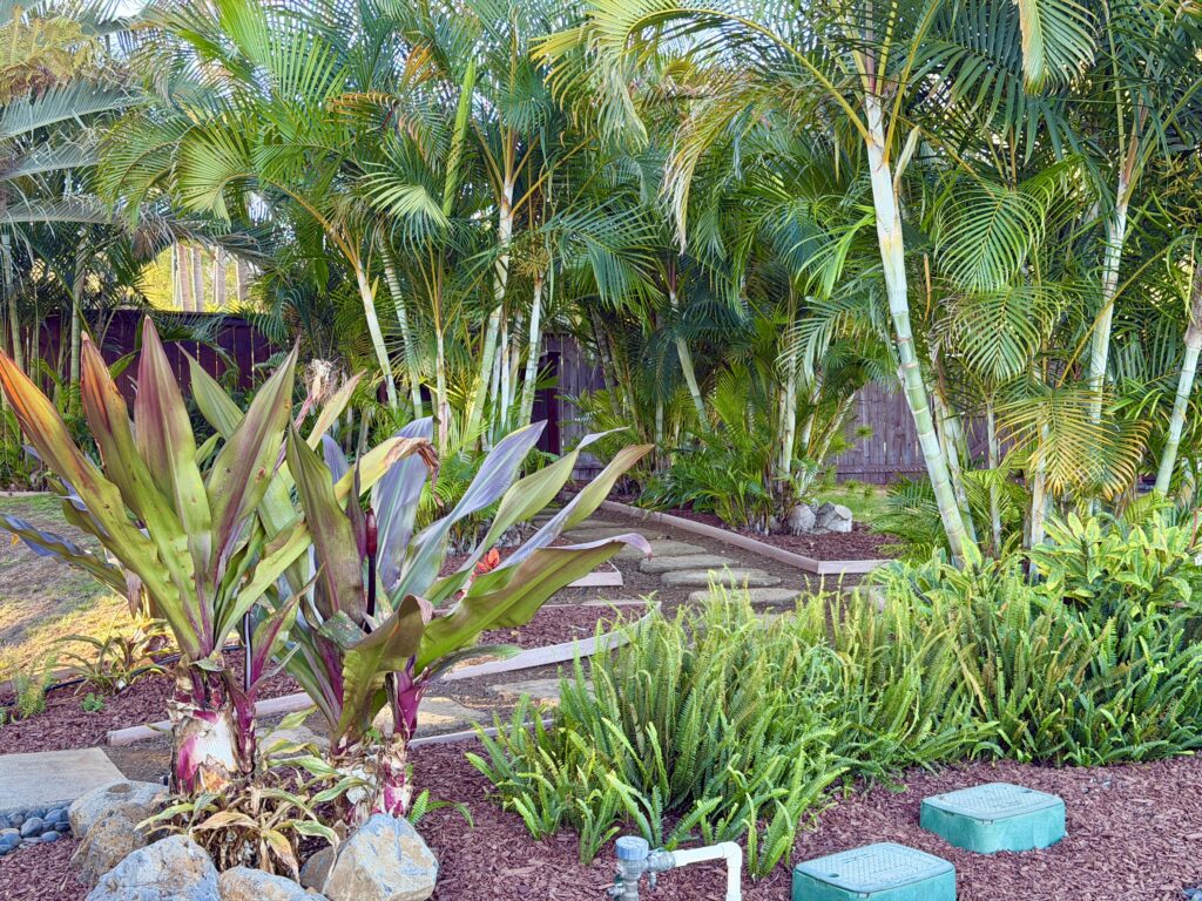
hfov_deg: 39.7
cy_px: 450
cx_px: 601
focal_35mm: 48
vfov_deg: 30.3
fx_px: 1667
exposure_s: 1/201
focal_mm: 6.76
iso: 100
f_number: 1.78
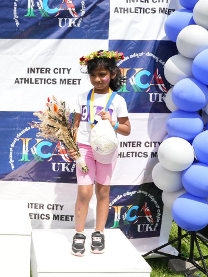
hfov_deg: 27.6
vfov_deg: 38.2
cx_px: 6
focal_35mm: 50
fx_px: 401
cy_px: 132
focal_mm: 24
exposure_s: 1/4000
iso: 250
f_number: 2.8
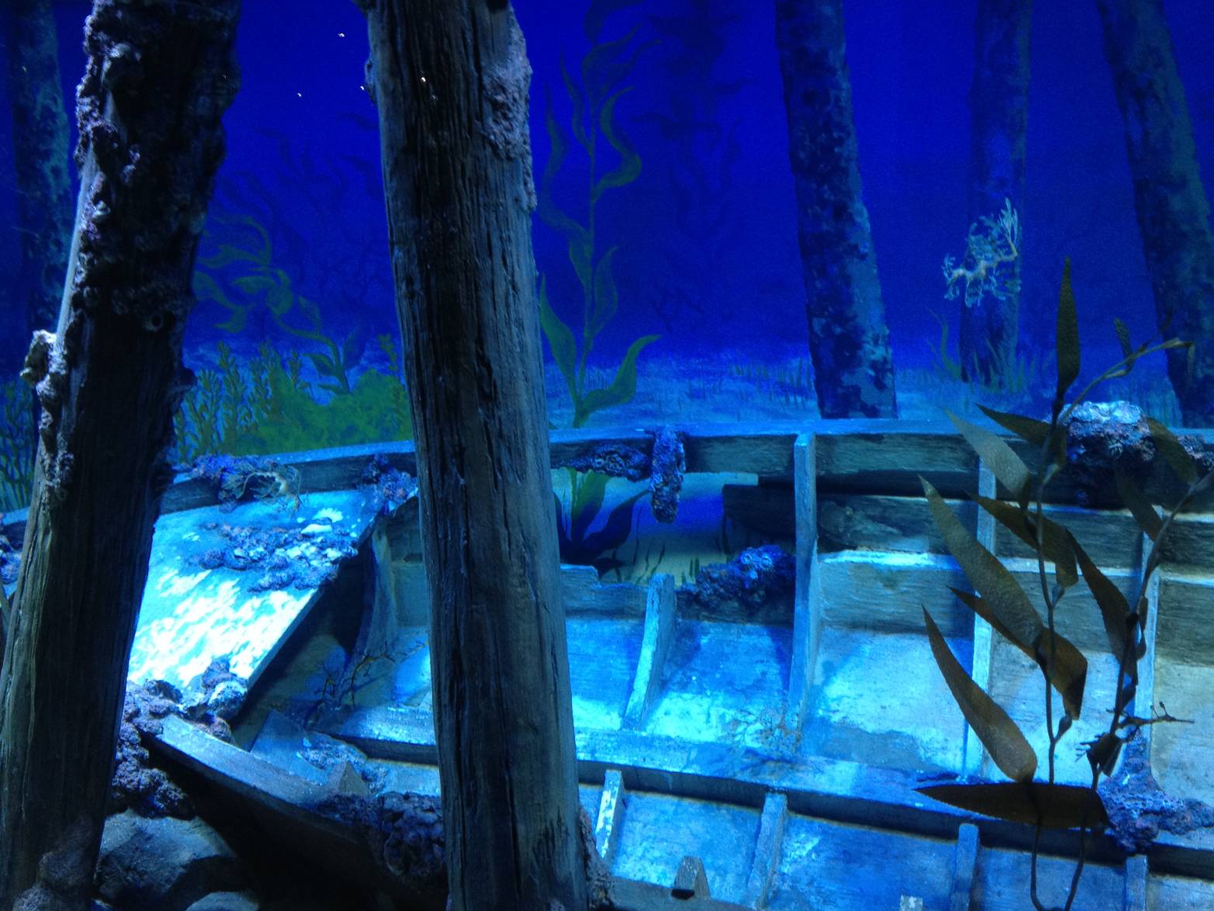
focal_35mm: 36
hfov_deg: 51.3
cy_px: 445
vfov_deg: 39.7
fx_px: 1263
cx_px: 623
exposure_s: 1/20
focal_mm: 4.28
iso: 125
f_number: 2.4
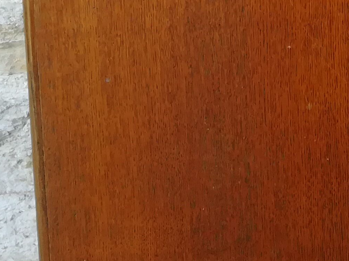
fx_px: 1038
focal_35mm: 103
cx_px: 515
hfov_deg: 17.3
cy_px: -167
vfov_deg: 13.3
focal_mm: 3.83
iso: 100
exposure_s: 1/100
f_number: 2.2
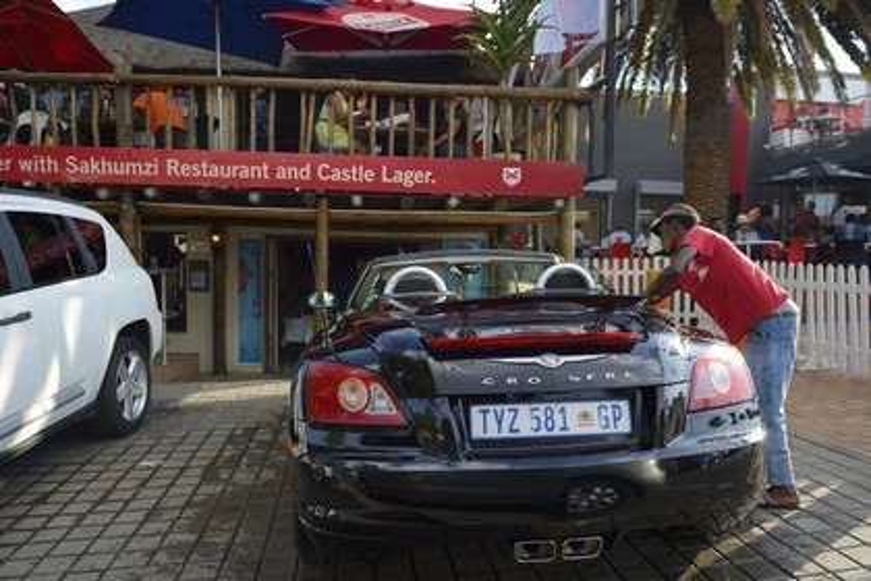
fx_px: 581
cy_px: 290
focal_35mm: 24
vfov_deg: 53.1
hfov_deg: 73.7
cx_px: 436
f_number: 4
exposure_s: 1/640
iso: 200
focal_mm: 24
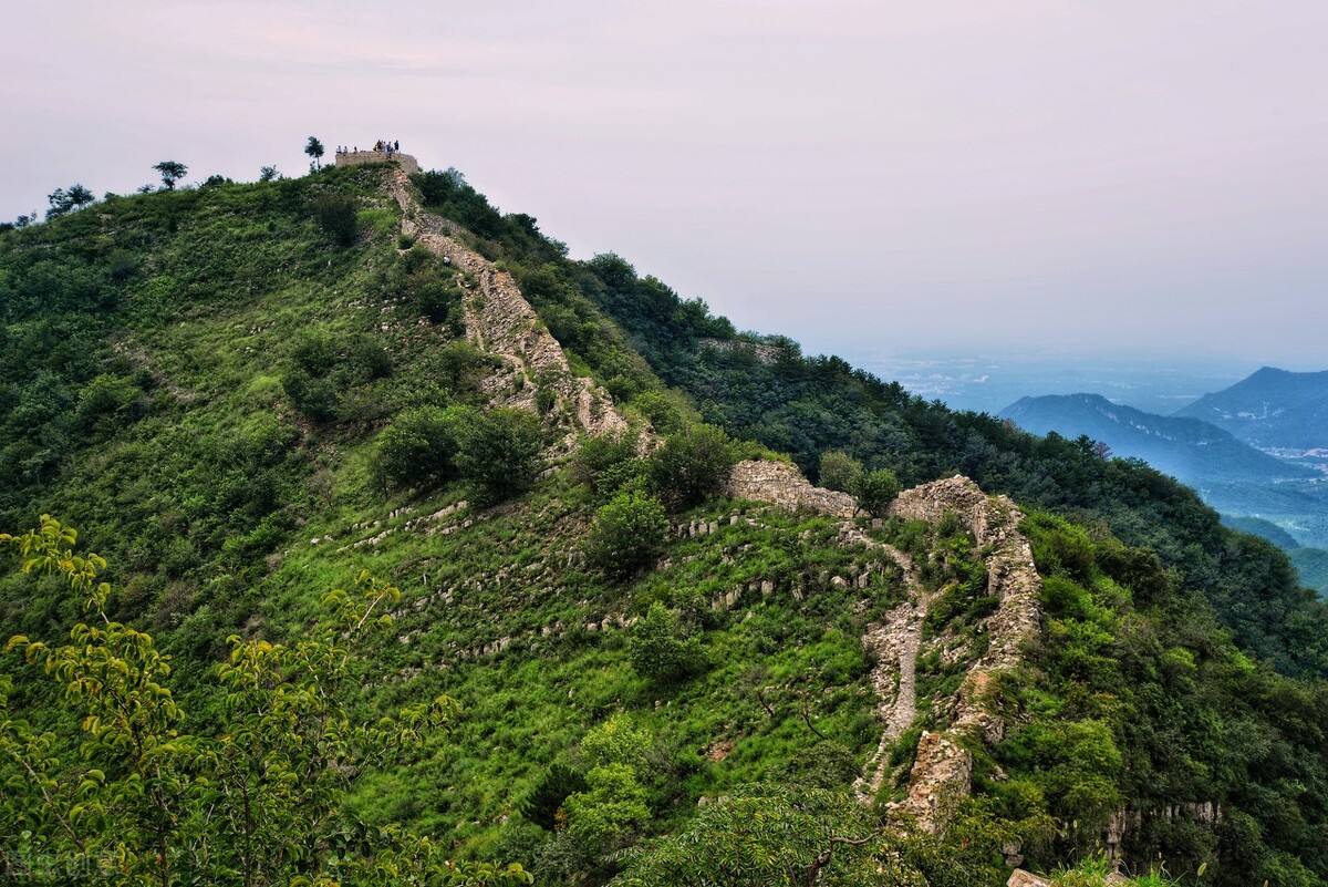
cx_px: 664
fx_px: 1771
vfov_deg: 28.1
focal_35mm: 48
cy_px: 444
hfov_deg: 41.1
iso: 100
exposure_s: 1/100
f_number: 9
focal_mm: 48
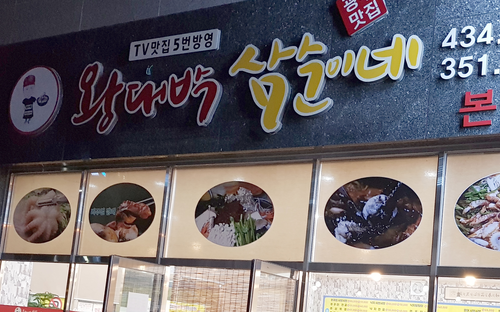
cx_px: 317
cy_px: 254
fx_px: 641
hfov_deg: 42.3
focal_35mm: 47
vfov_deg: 26.9
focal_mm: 4.2
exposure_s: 1/30
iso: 250
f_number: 1.7
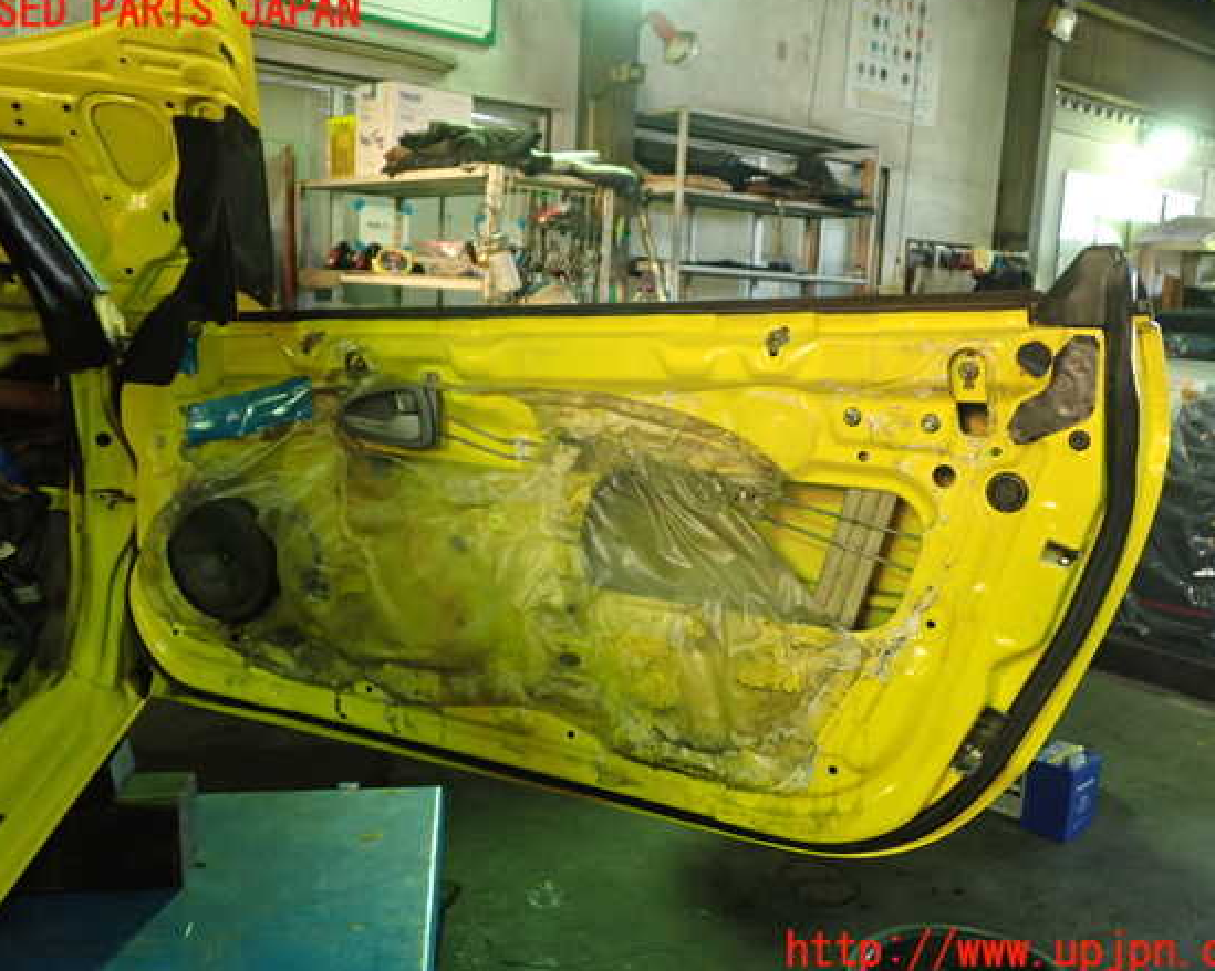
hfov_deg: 55.7
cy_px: 482
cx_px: 622
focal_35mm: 32
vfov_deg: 45.8
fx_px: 1150
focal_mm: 5.4
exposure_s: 1/30
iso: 320
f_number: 2.3
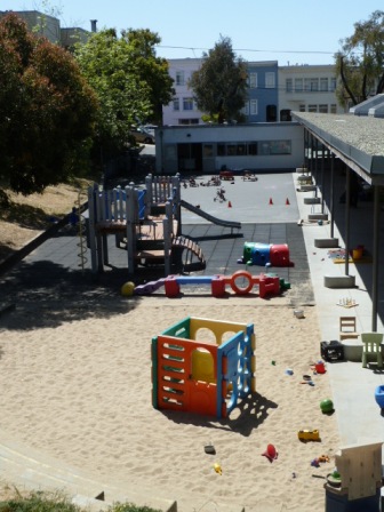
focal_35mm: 48
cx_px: 192
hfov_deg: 30.3
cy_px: 256
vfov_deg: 39.7
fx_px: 710
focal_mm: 7.9
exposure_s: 1/500
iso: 80
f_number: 4.5
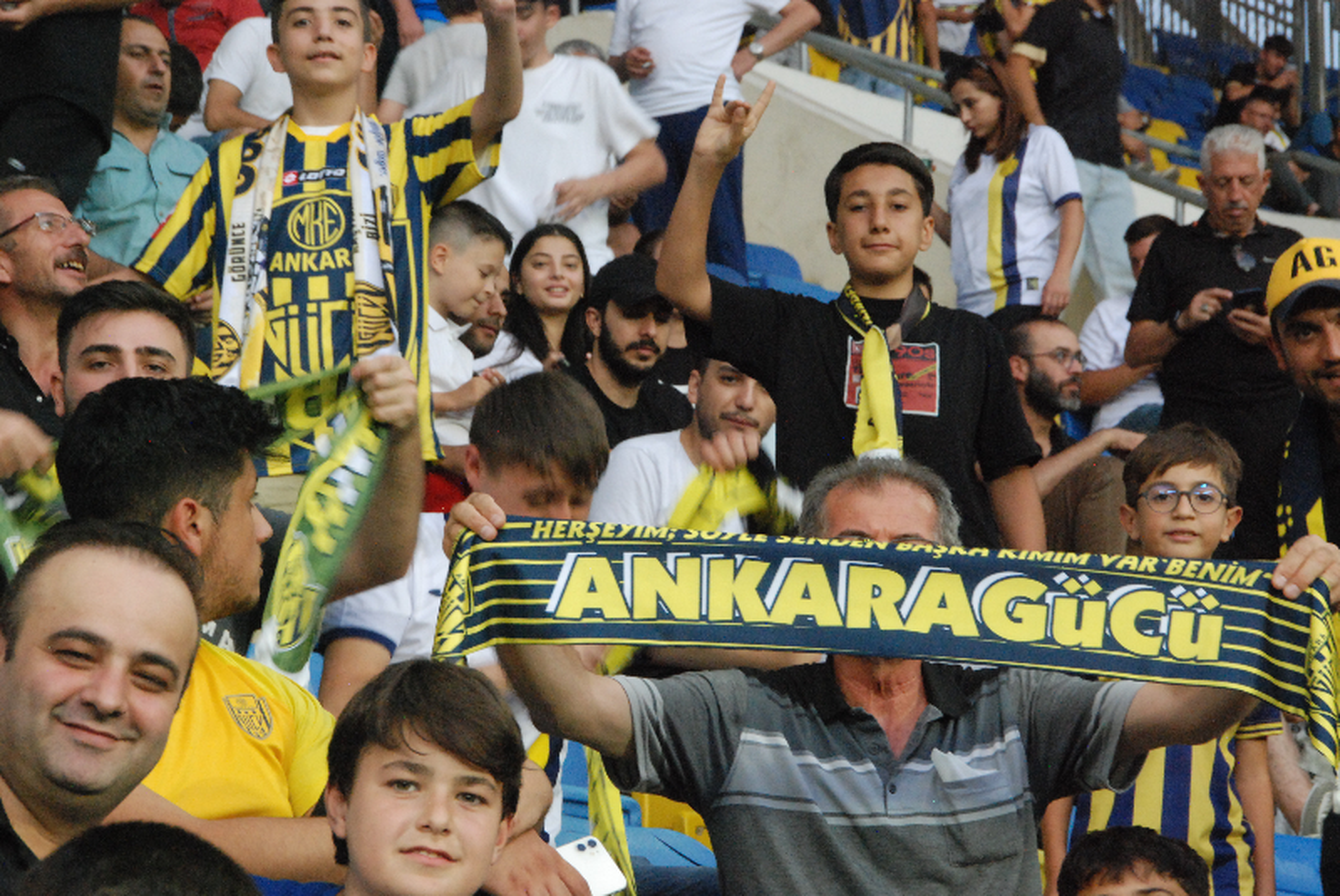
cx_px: 670
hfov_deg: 14.8
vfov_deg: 10.0
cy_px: 448
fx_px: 5141
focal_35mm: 138
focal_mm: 92
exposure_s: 1/50
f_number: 13
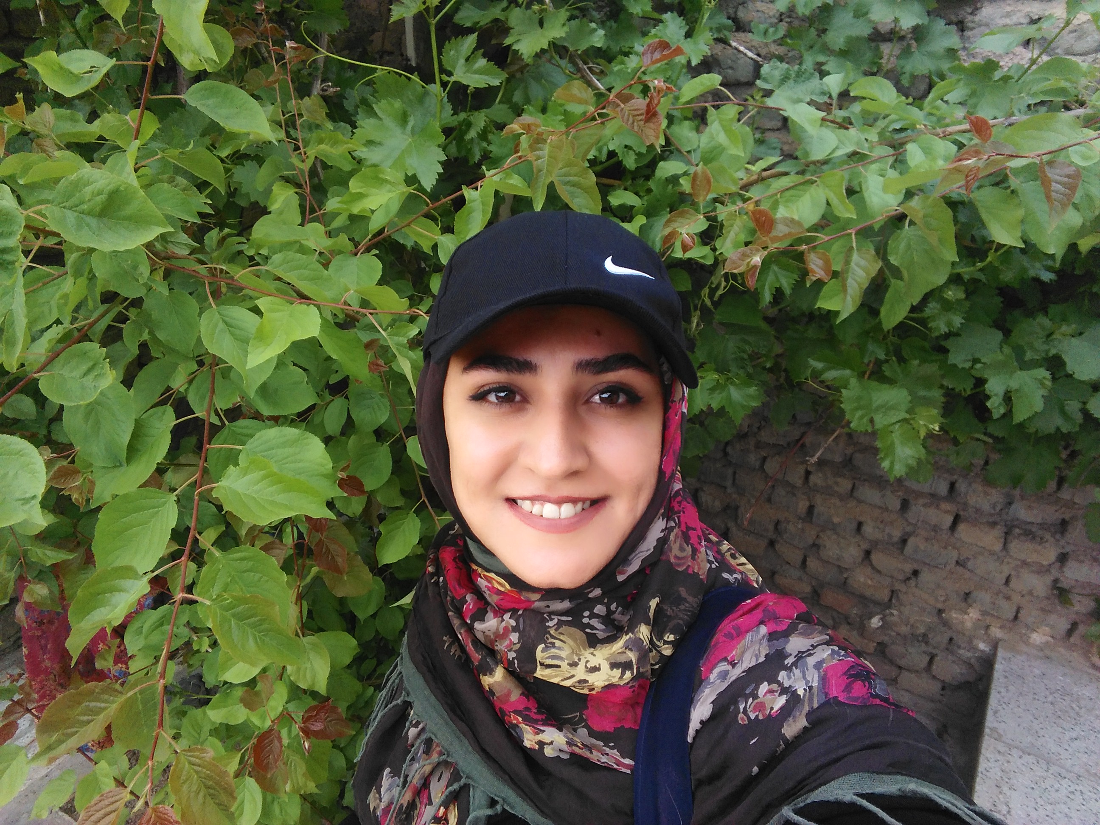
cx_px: 550
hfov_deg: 76.4
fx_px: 699
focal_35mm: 22
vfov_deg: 61.1
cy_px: 412
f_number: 2.4
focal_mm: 2.38
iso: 89
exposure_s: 1/297
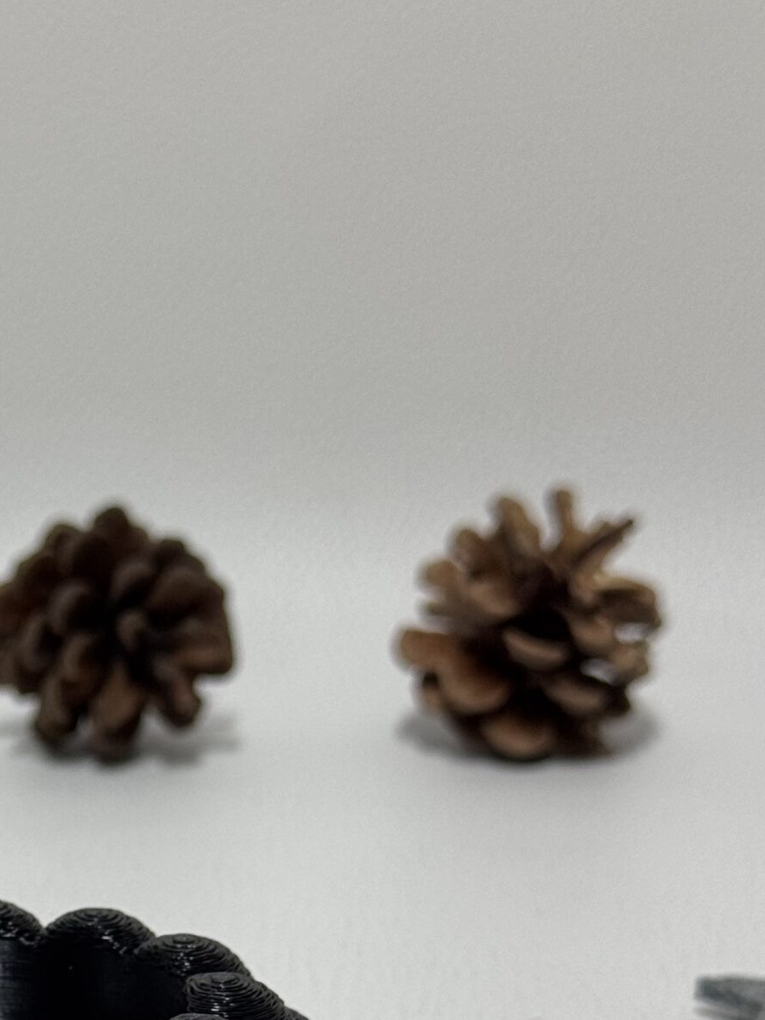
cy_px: 1019
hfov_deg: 14.0
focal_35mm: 104
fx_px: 3066
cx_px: -29
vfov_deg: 18.4
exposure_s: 1/67
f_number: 1.78
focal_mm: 6.76
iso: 80
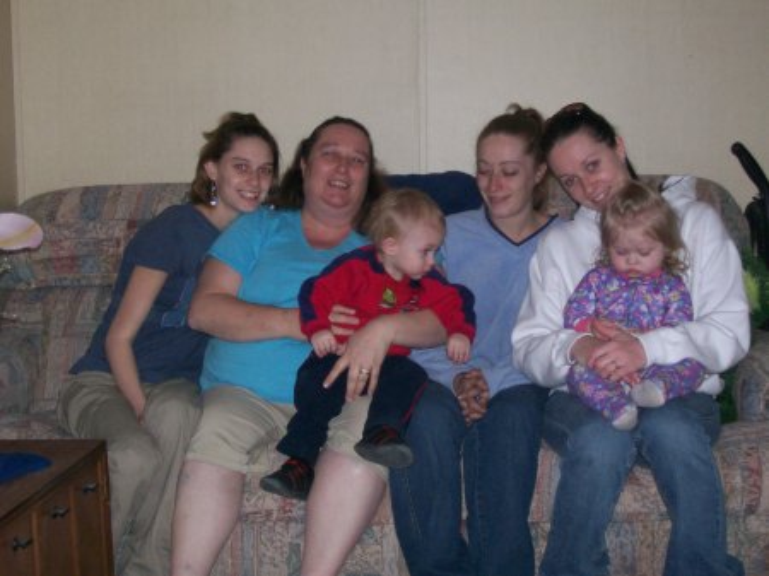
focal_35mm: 56
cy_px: 288
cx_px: 384
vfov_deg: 26.1
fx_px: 1243
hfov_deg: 34.4
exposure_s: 1/83.6
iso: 140
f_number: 3.4
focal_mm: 9.4
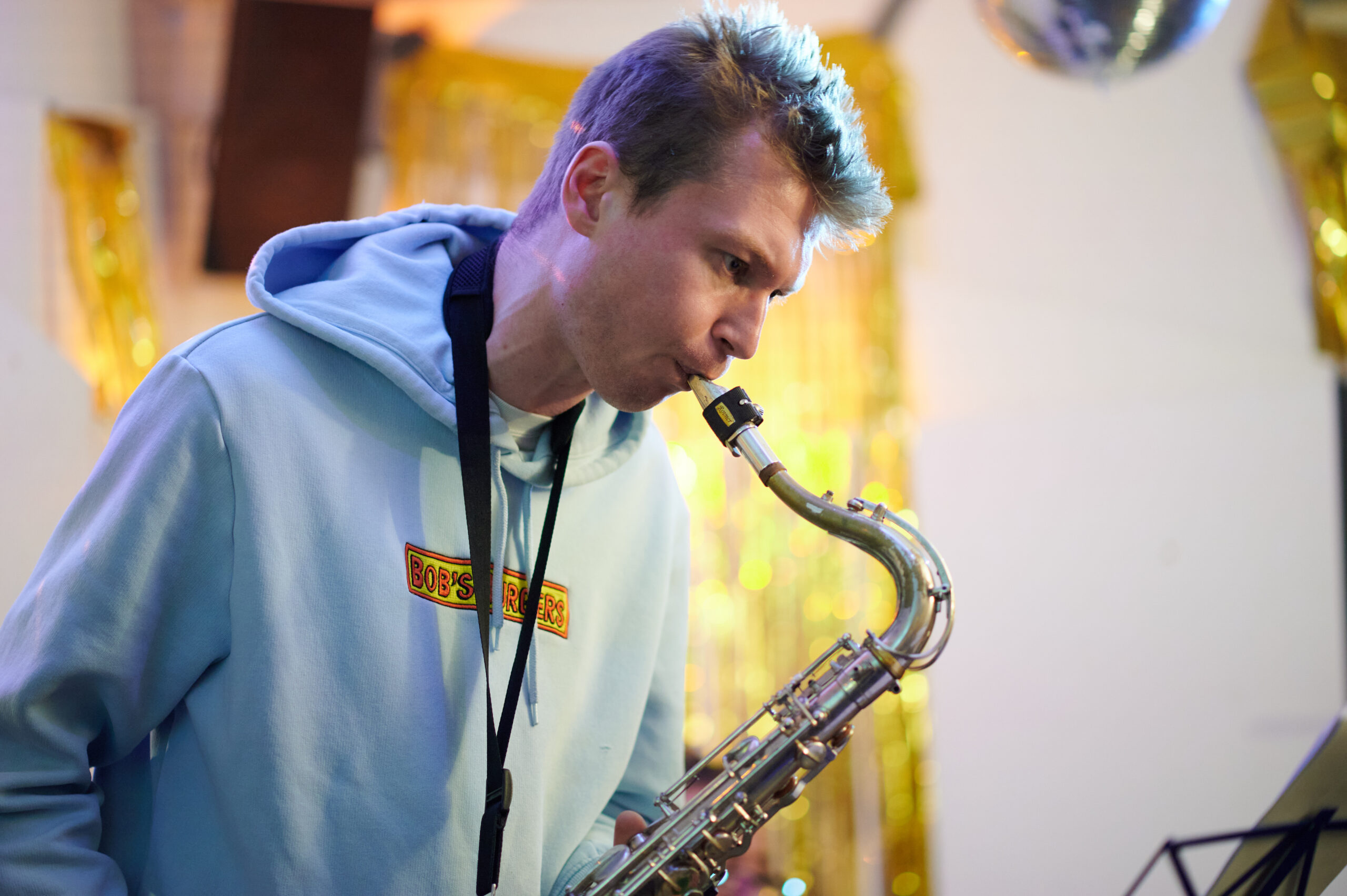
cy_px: 448
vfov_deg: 16.0
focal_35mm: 85
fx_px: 3178
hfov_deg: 23.9
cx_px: 674
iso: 800
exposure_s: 1/100
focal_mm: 85
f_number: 1.8
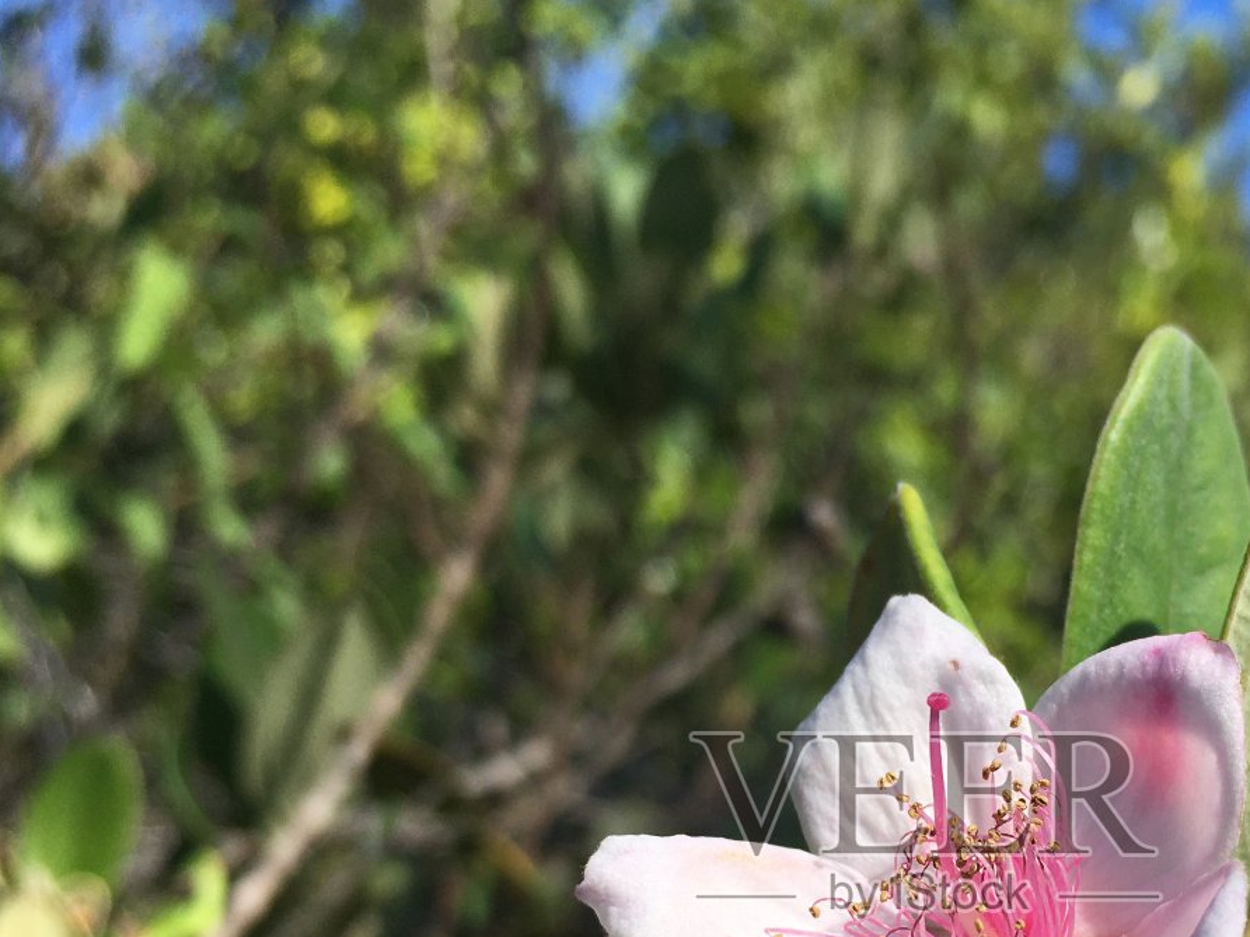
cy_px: 828
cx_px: 926
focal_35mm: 52
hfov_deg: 36.0
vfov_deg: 27.1
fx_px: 1878
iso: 25
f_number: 2.2
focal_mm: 4.15
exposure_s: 1/1451
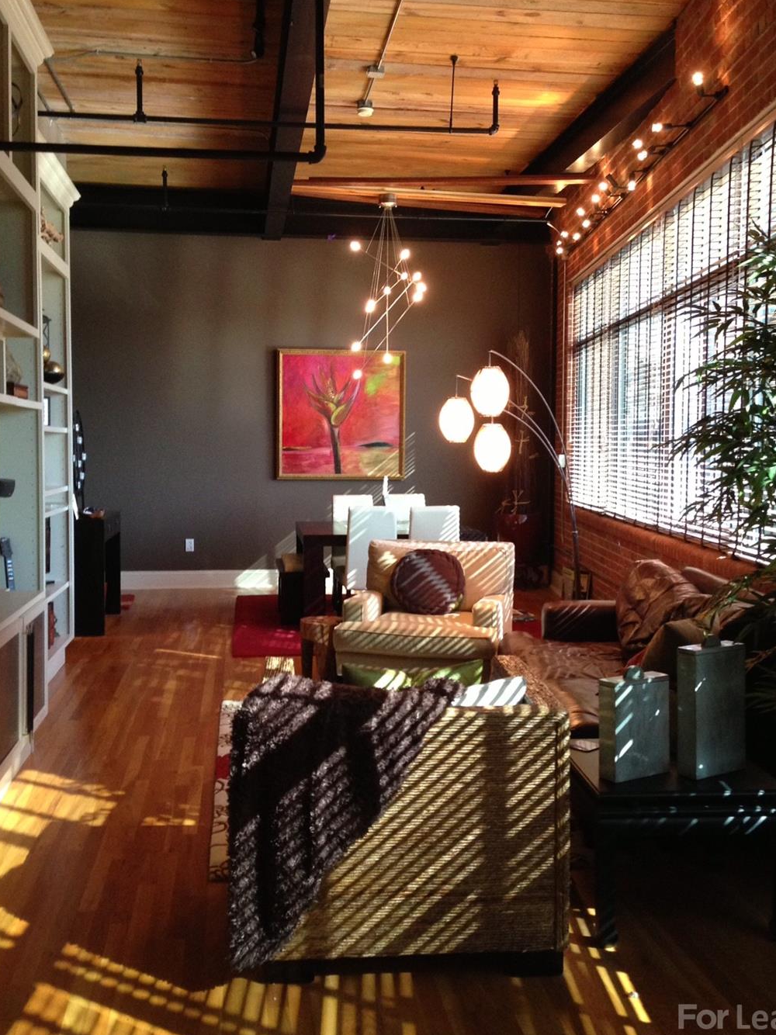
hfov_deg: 37.7
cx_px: 380
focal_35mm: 38
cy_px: 493
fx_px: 1136
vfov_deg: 49.0
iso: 250
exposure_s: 1/20
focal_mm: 4.13
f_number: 2.4
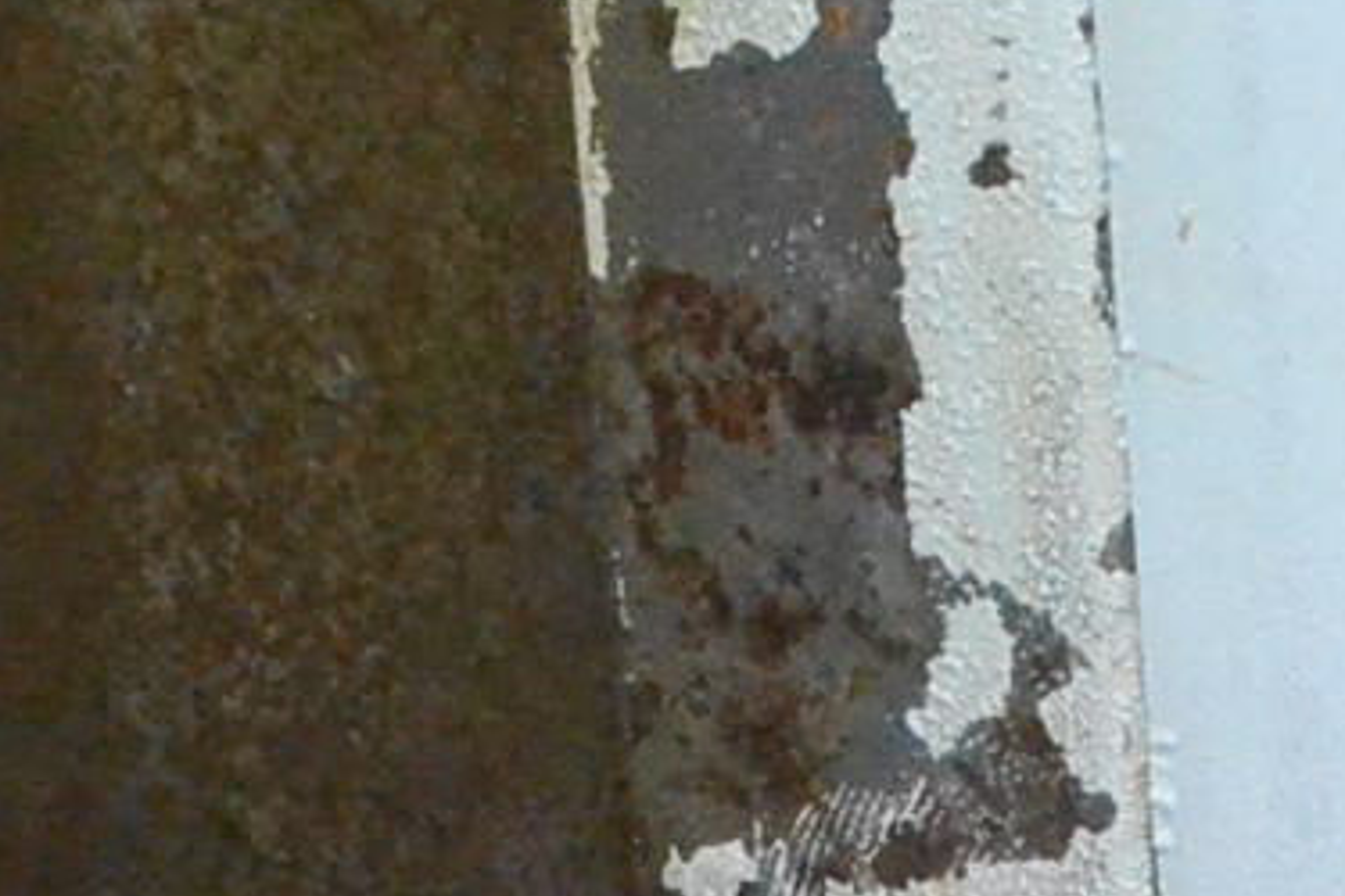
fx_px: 6612
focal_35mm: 177
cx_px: 1485
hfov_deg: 11.4
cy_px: 151
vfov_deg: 7.7
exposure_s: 1/125
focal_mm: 18
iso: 6400
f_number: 3.5
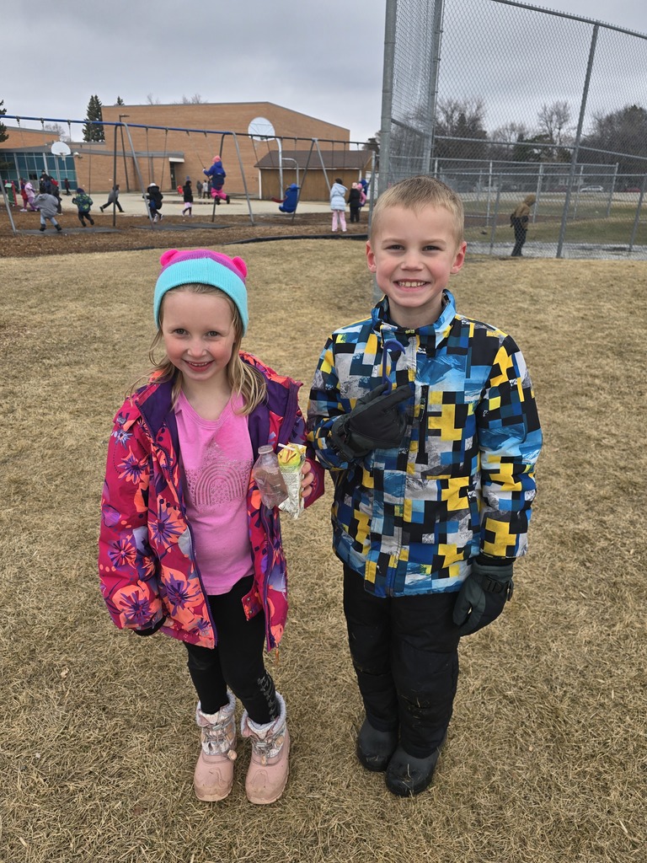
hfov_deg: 58.9
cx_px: 324
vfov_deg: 73.9
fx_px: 573
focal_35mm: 23
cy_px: 432
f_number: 1.7
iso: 12
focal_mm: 6.3
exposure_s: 1/379
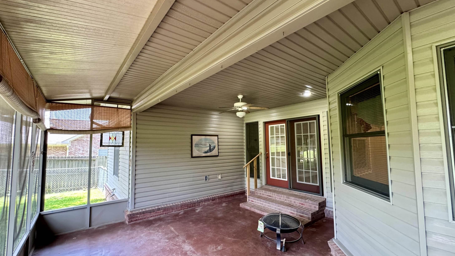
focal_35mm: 16
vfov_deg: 67.1
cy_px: 132
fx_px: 193
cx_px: 220
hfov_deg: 99.3
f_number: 2.2
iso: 320
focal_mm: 2.22
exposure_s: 1/64
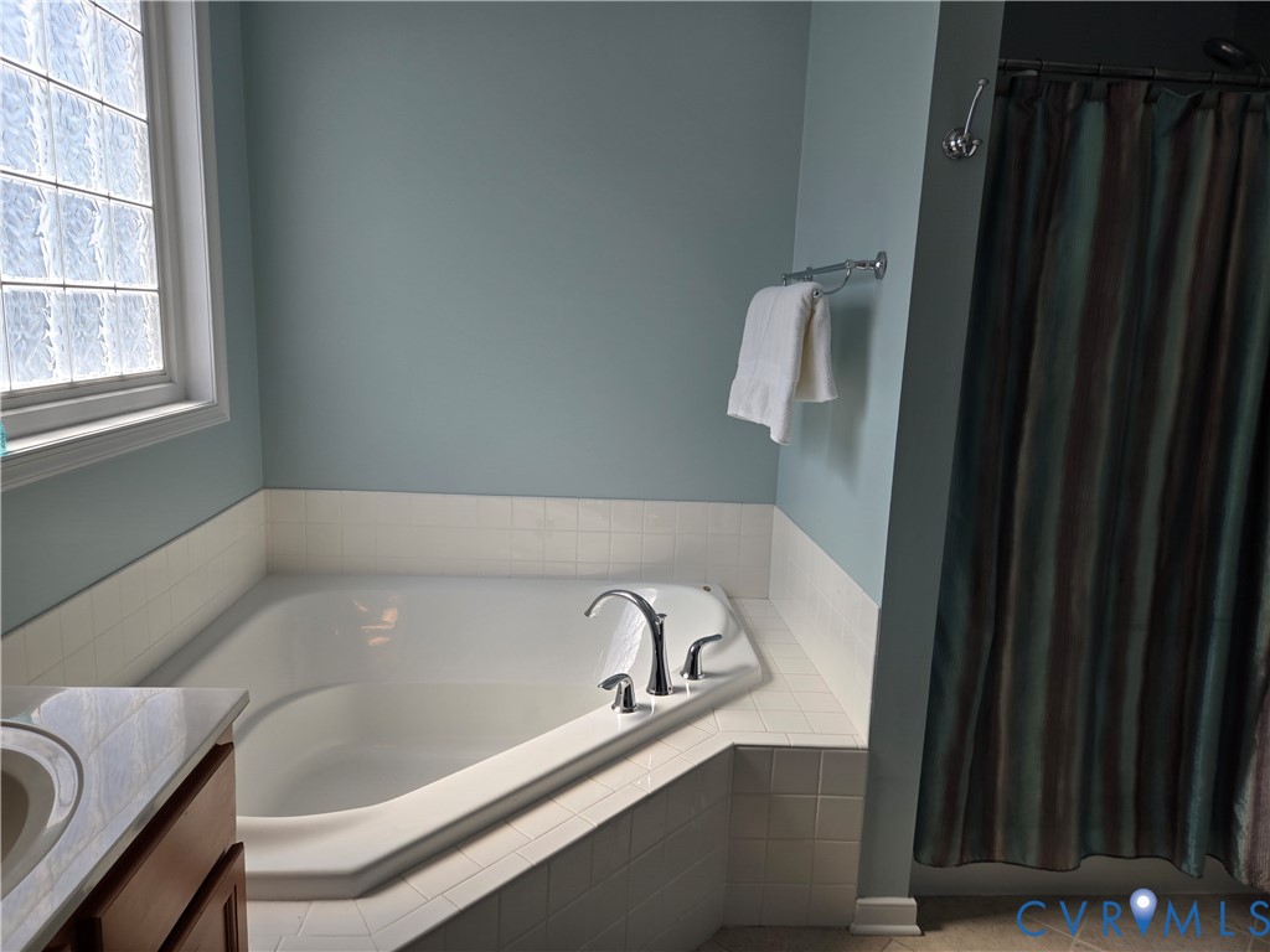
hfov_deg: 73.9
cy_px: 476
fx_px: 844
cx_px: 635
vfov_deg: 58.9
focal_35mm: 23
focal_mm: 5.4
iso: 25
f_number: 1.8
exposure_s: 1/692
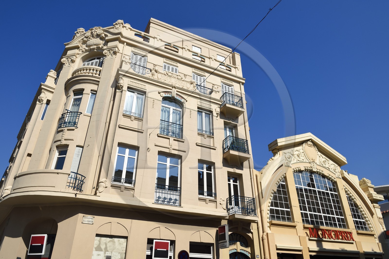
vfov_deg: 53.1
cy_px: 130
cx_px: 194
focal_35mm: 24
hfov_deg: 73.8
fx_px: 259
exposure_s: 1/250
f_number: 16
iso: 200
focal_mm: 24
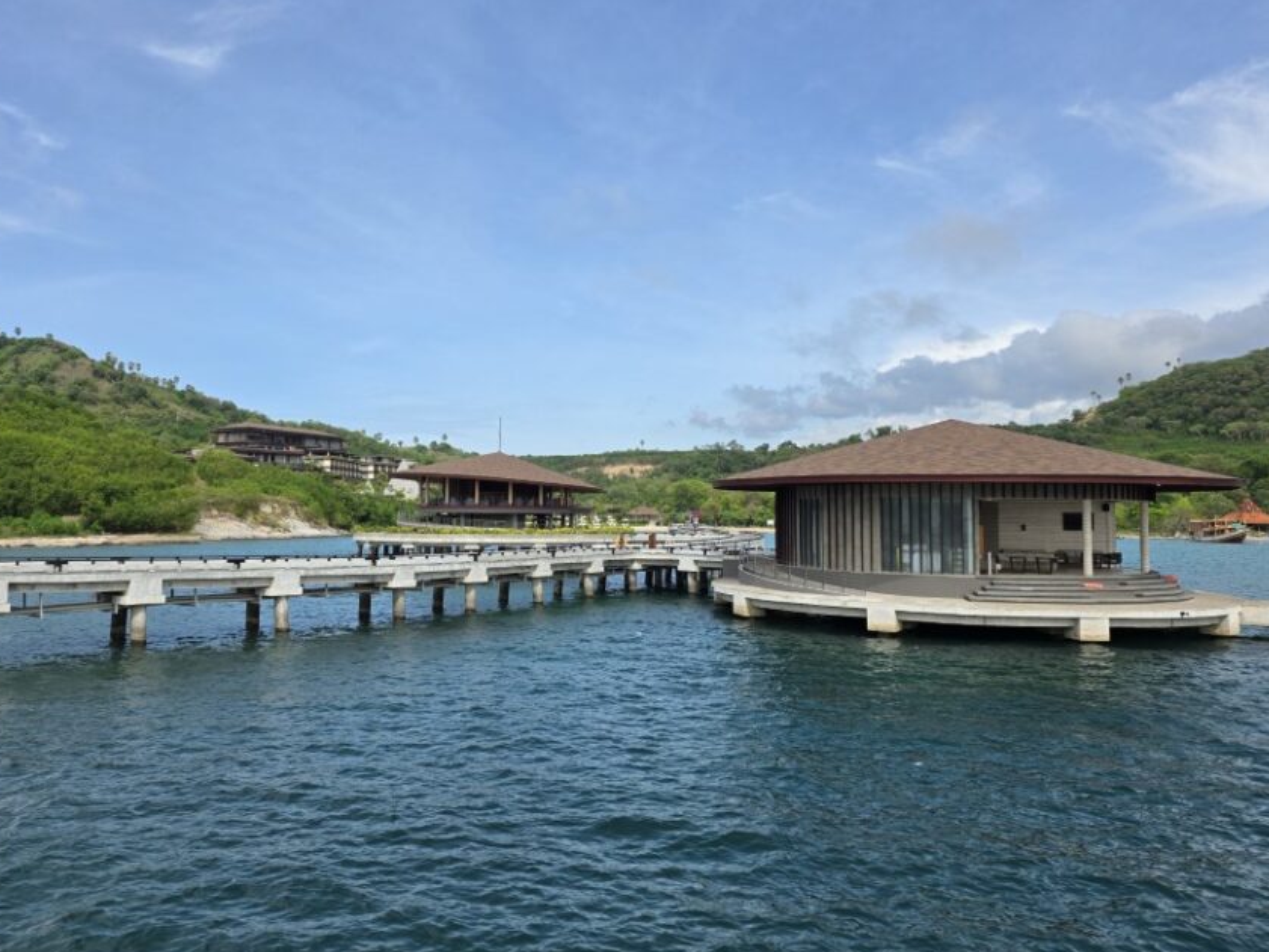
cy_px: 454
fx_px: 1027
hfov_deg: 63.2
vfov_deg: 49.7
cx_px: 557
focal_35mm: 28
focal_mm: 6.25
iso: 80
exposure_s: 1/6355
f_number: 1.7
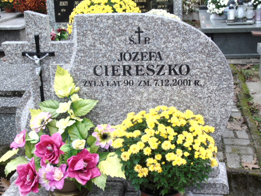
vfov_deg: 27.0
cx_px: 130
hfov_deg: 35.5
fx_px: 407
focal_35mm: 54
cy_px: 98
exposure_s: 1/30
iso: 160
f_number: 4.3
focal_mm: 9.6
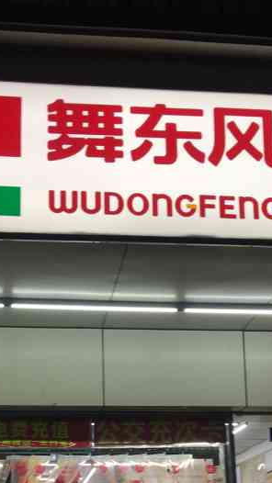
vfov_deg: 35.5
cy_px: 413
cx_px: 104
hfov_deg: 21.4
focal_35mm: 56
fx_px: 718
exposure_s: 1/50
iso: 32
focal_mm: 4.15
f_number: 2.2
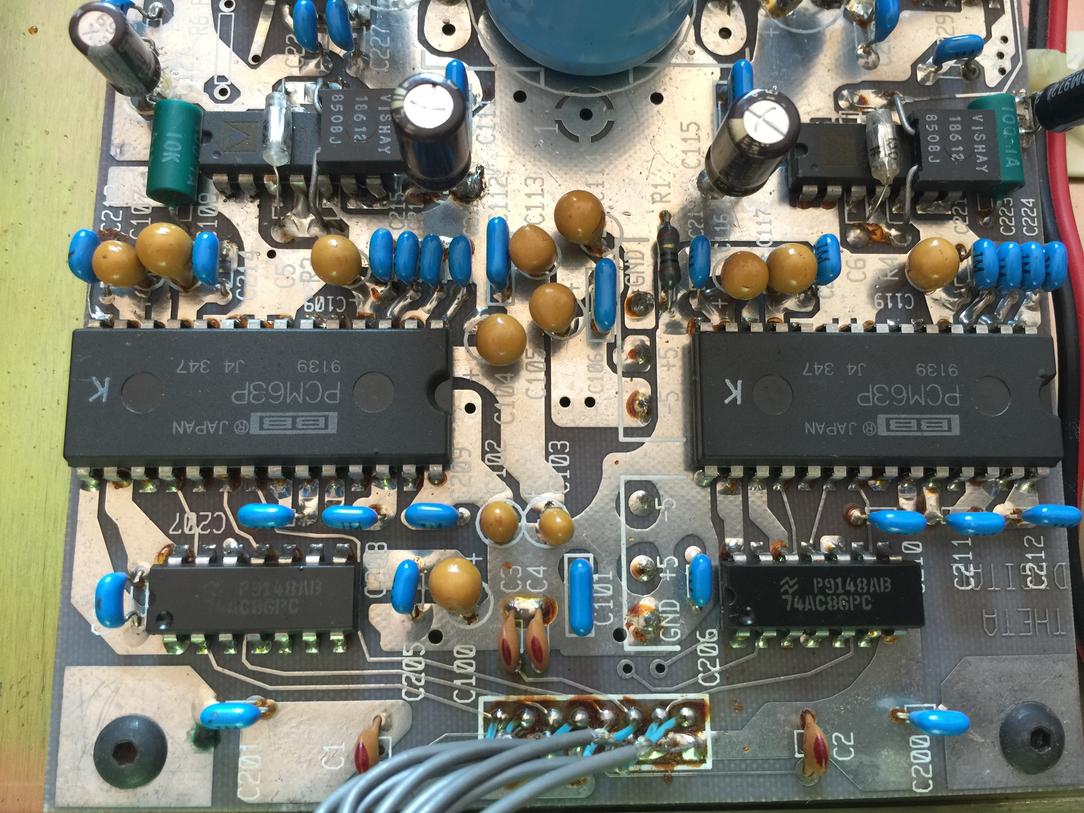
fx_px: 908
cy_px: 406
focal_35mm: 29
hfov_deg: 61.7
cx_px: 542
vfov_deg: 48.2
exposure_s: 1/15
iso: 50
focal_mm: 4.15
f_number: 2.2
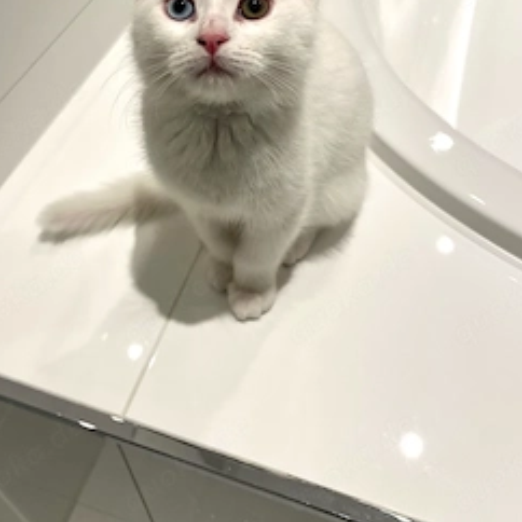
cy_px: 151
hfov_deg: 43.8
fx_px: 648
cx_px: 233
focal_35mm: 38
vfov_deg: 42.9
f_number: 1.5
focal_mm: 5.7
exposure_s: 1/100
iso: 80
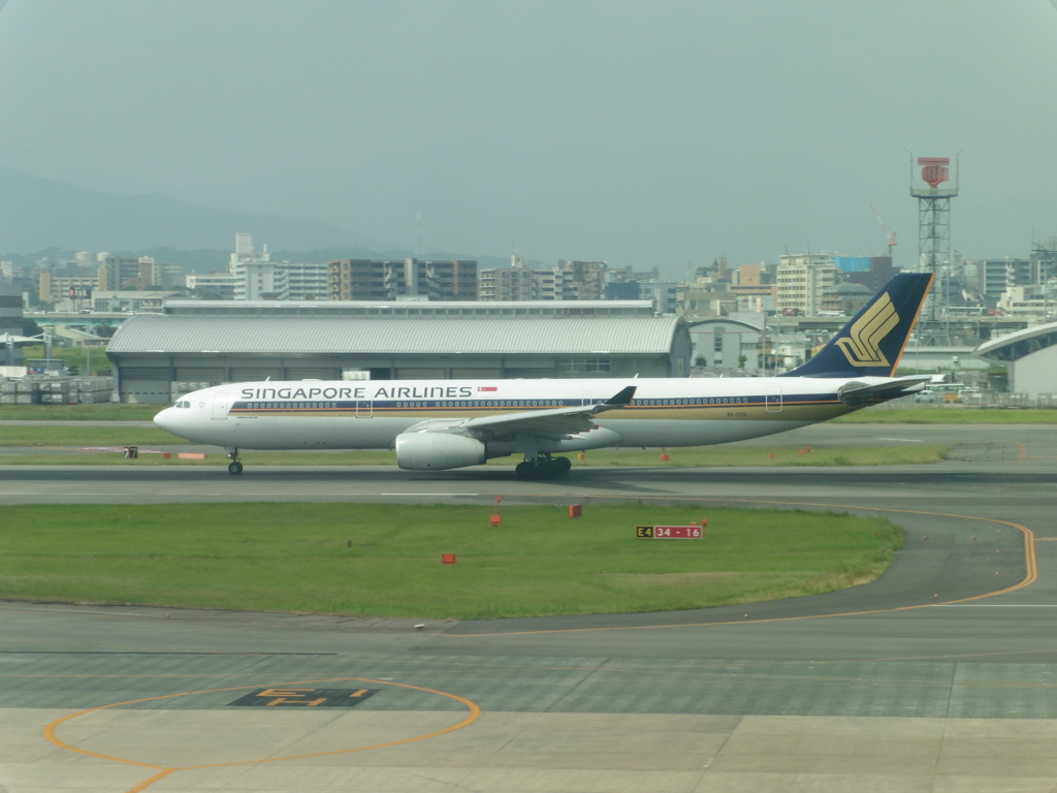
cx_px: 528
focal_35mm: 145
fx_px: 4428
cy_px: 396
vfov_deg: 10.2
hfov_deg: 13.6
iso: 100
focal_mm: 25.9
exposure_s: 1/250
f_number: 6.3
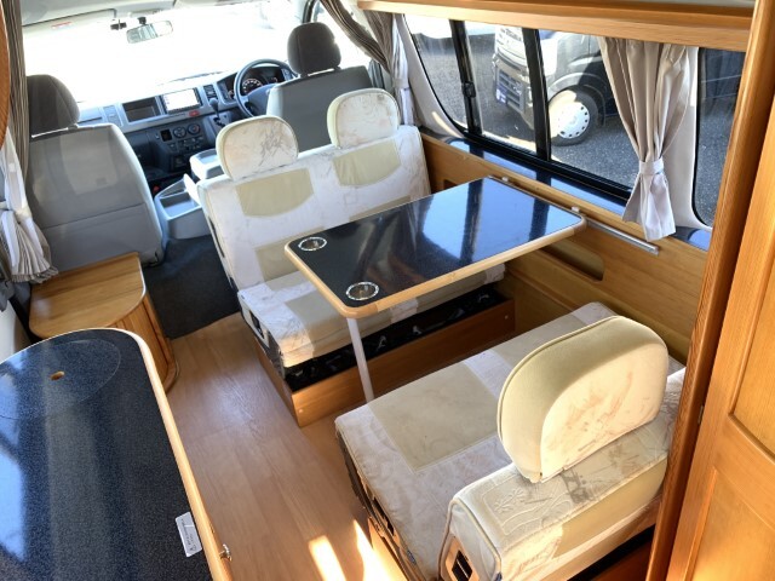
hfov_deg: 67.3
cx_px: 388
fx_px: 582
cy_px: 290
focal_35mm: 26
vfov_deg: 53.1
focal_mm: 4.25
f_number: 1.8
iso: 125
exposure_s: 1/60
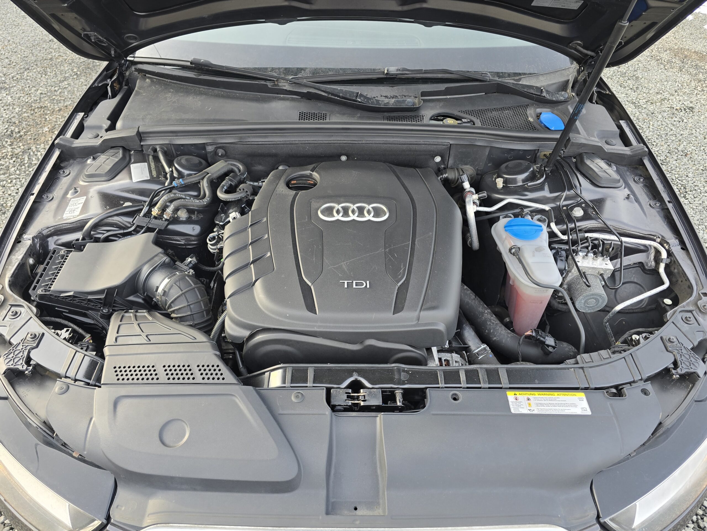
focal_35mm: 23
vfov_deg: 58.9
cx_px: 354
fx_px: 470
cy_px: 266
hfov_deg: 73.9
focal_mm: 6.3
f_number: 1.7
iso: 50
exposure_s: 1/180
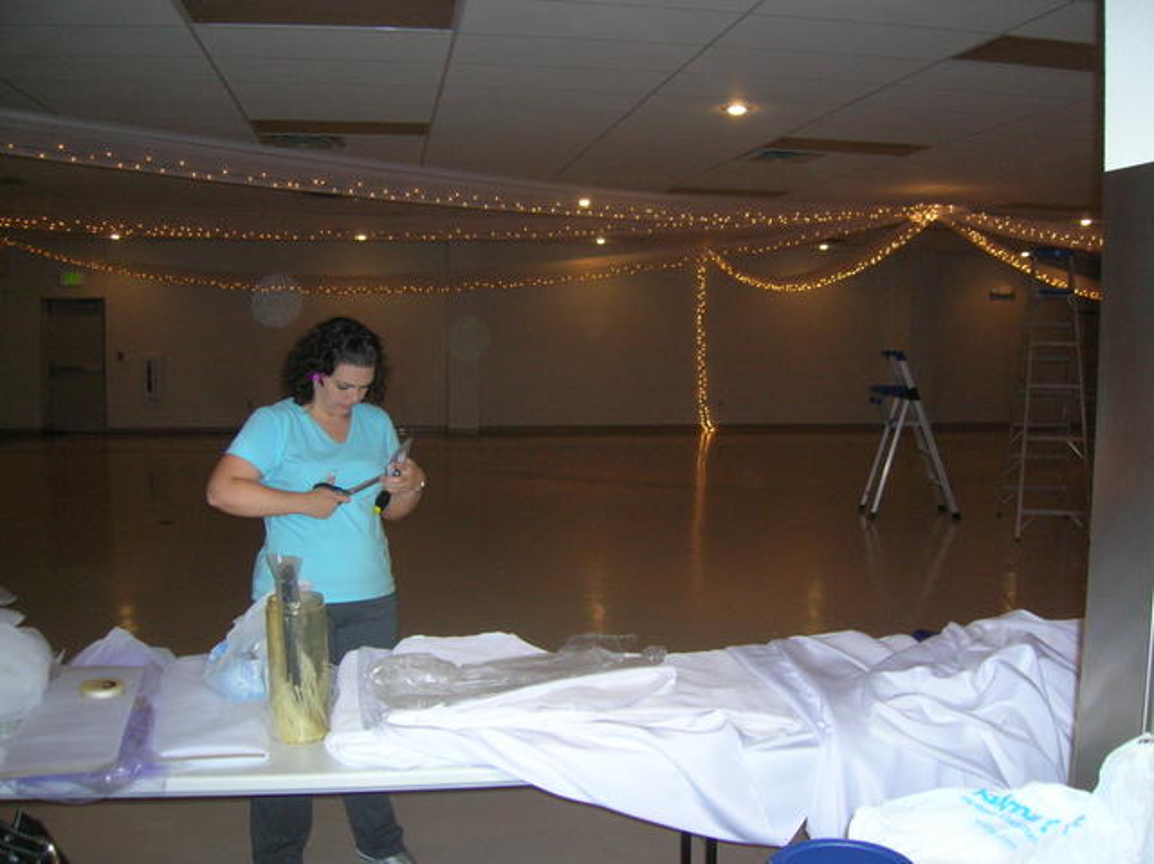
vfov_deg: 41.7
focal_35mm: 34
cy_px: 432
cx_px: 577
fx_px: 1133
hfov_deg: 54.0
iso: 148
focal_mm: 5.7
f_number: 2.9
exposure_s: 1/60.1
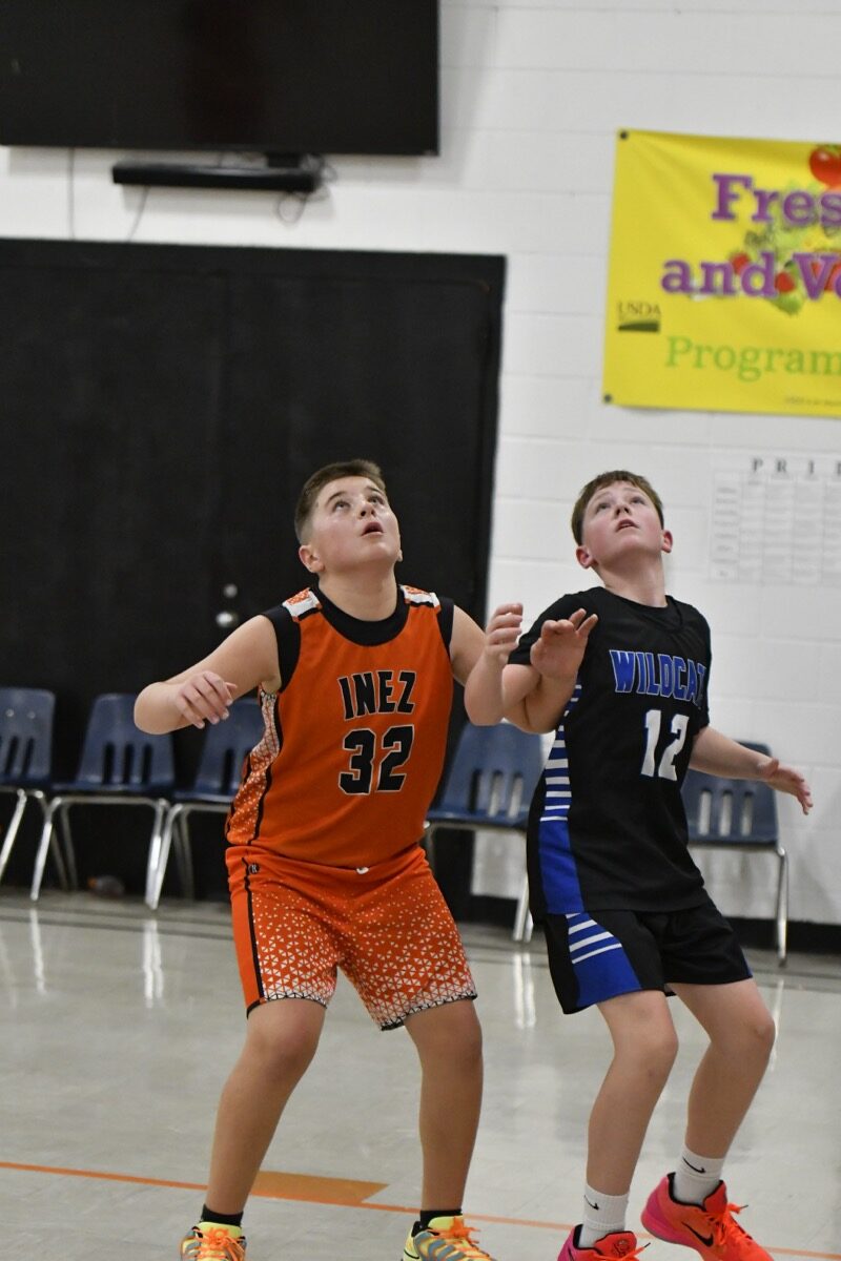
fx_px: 3679
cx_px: 420
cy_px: 630
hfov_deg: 13.0
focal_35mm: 105
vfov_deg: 19.5
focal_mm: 70
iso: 6400
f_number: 2.8
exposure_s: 1/1000
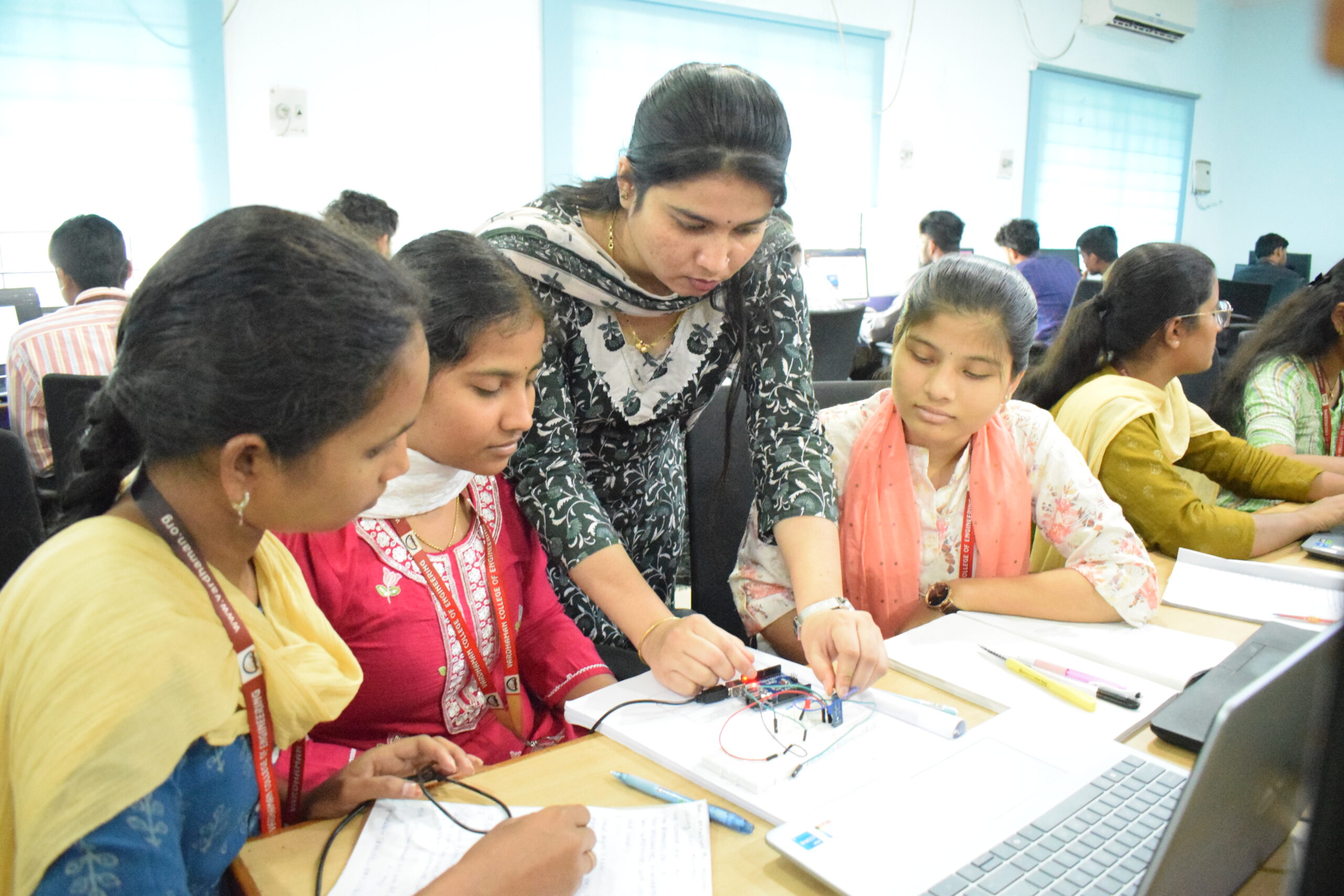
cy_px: 448
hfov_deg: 67.4
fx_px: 1008
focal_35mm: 27
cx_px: 672
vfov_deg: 47.9
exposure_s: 1/80
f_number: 4.5
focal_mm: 18
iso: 12800
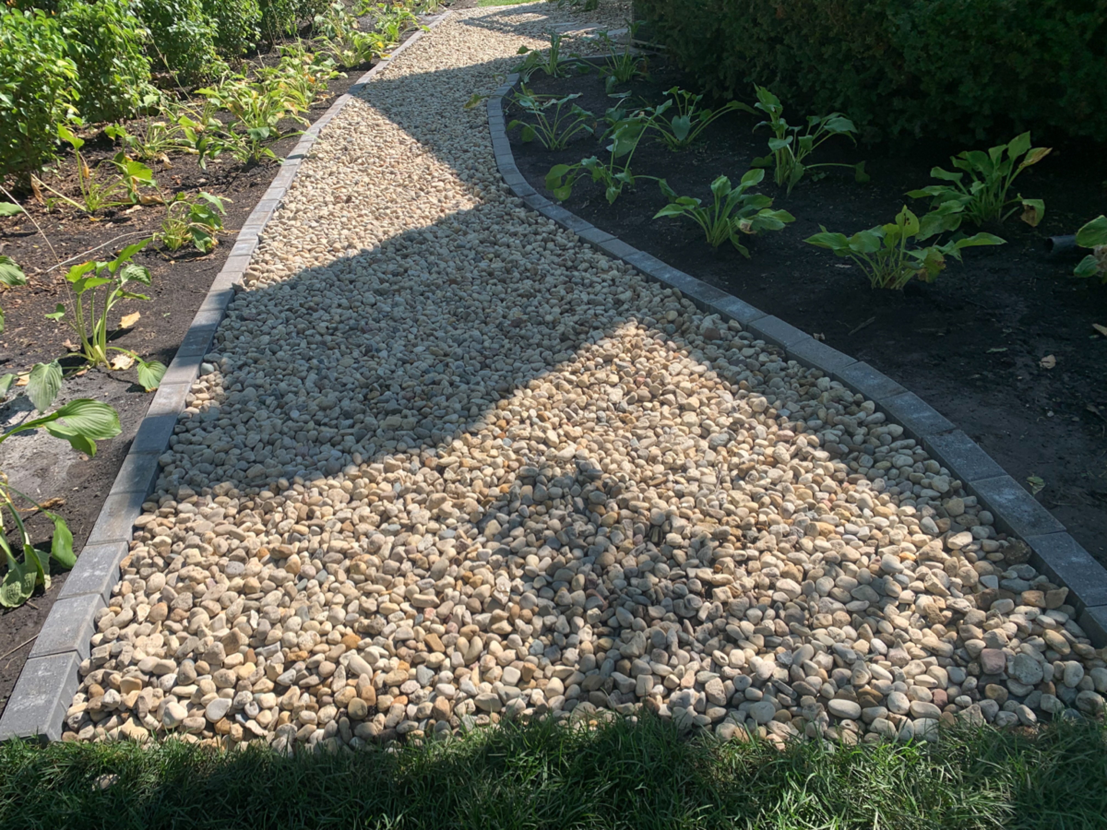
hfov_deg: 67.3
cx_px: 554
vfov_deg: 53.1
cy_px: 415
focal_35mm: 26
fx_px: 831
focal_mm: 4.25
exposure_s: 1/1000
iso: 25
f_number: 1.8
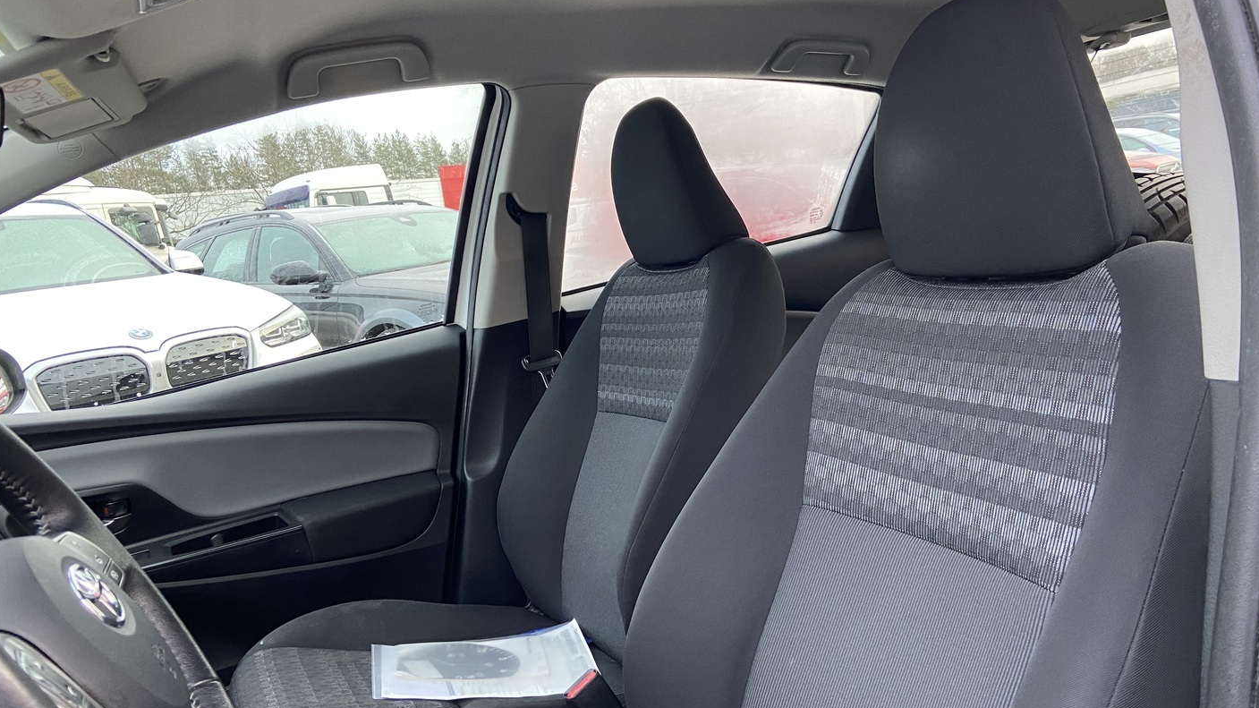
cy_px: 344
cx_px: 638
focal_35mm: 29
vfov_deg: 40.2
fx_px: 968
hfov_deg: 66.1
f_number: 1.8
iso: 125
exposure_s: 1/60
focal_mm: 4.25
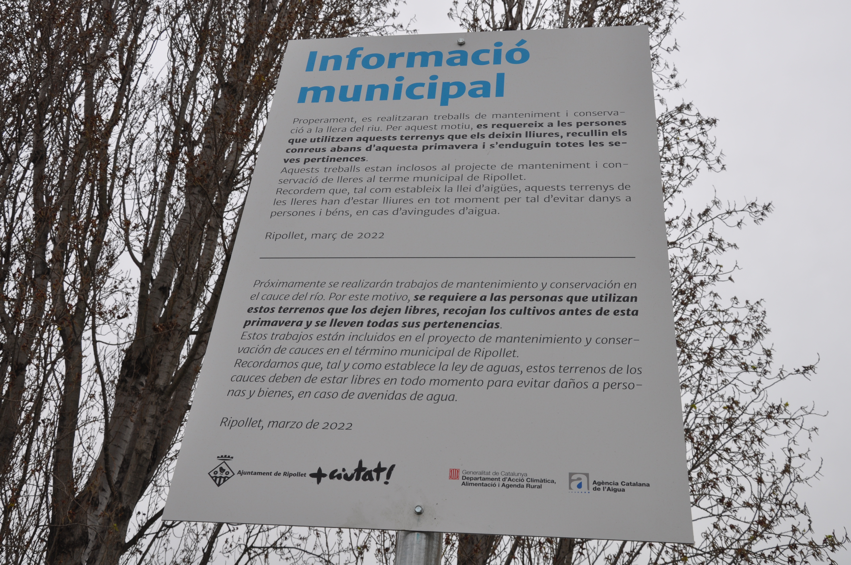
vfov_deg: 34.1
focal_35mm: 39
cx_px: 426
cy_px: 282
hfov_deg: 49.6
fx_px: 921
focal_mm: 26
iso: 200
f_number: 10
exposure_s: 1/400
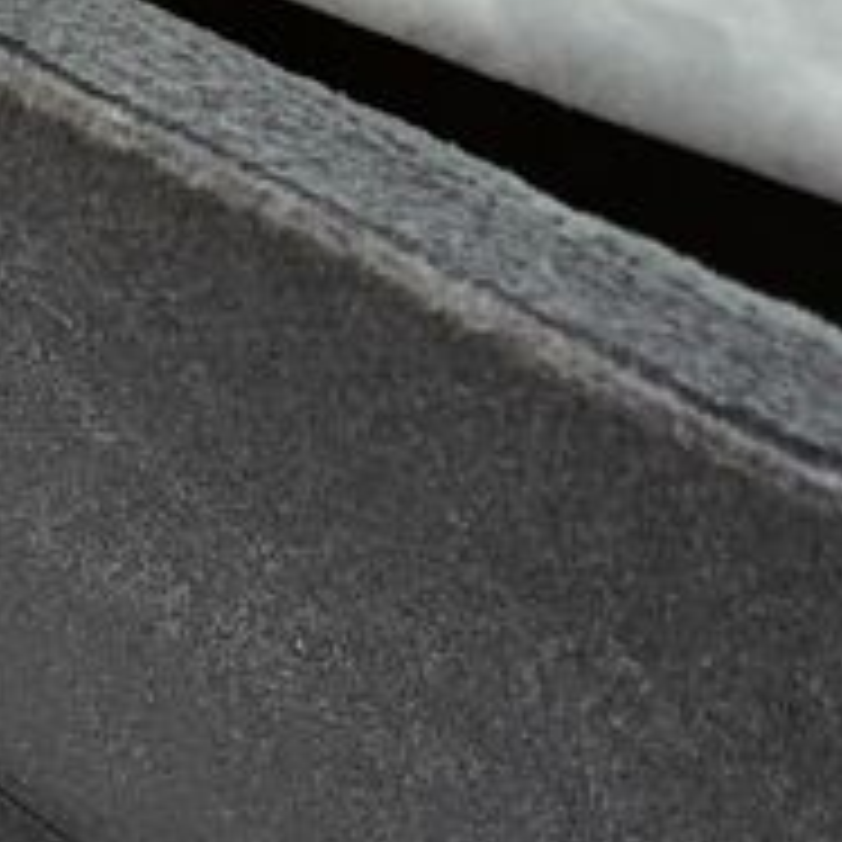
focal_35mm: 93
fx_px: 2559
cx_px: -459
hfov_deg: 16.8
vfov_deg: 17.4
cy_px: 1137
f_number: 1.8
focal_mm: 5.4
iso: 125
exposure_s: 1/100
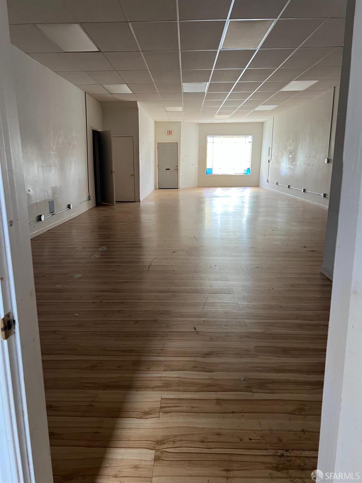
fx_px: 363
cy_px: 242
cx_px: 181
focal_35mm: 26
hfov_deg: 53.1
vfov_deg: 67.3
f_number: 1.5
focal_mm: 5.7
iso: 160
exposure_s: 1/60
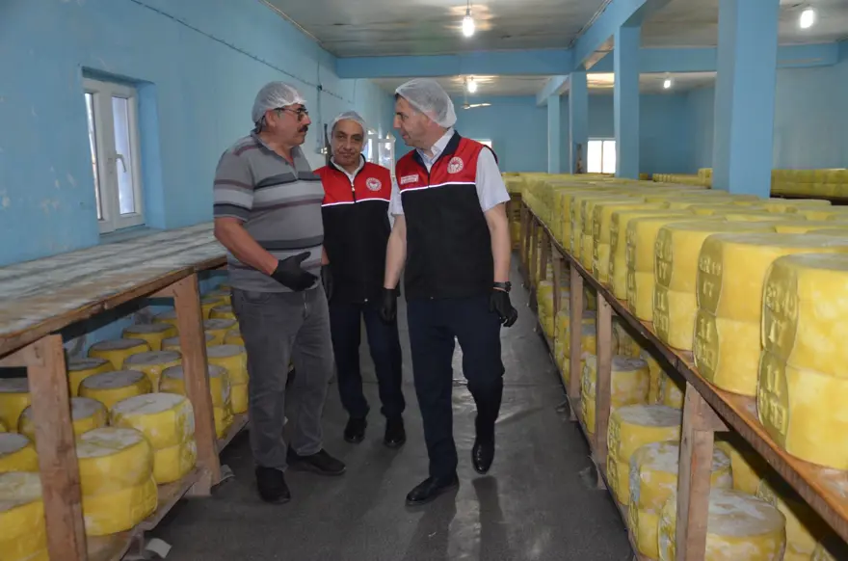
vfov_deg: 41.5
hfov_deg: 59.6
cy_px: 280
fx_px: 740
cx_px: 424
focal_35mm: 32
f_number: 3.8
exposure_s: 1/60
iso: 800
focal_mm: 21
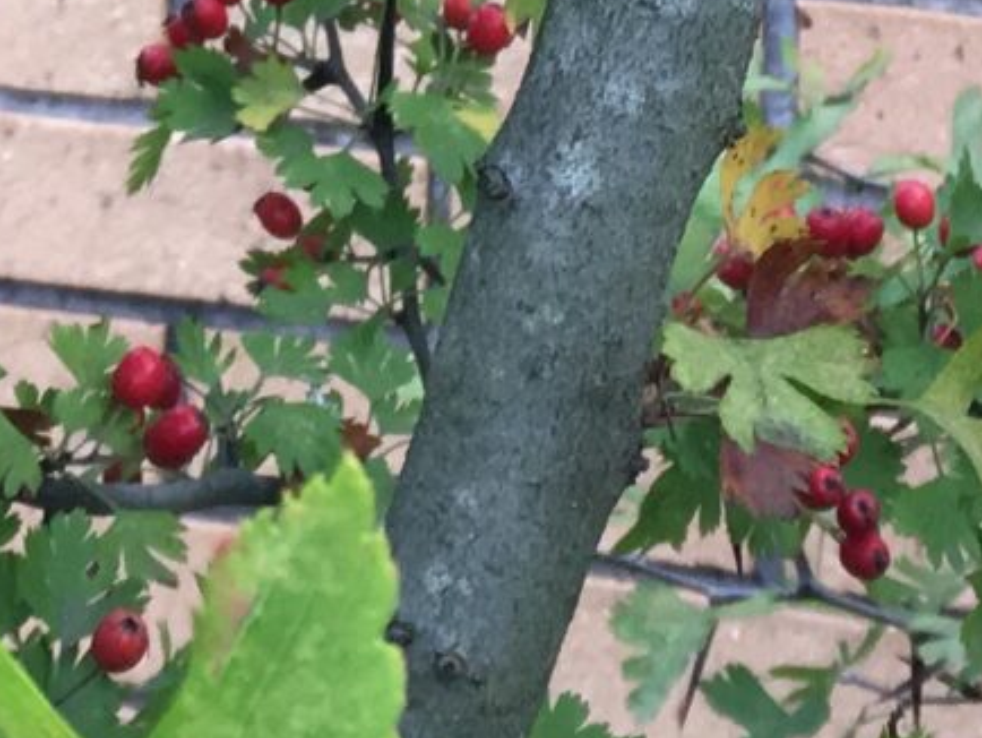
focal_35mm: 171
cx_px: 158
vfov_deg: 7.7
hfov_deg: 11.5
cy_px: -1376
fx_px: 4854
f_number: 2.2
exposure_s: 1/120
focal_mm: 4.15
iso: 32
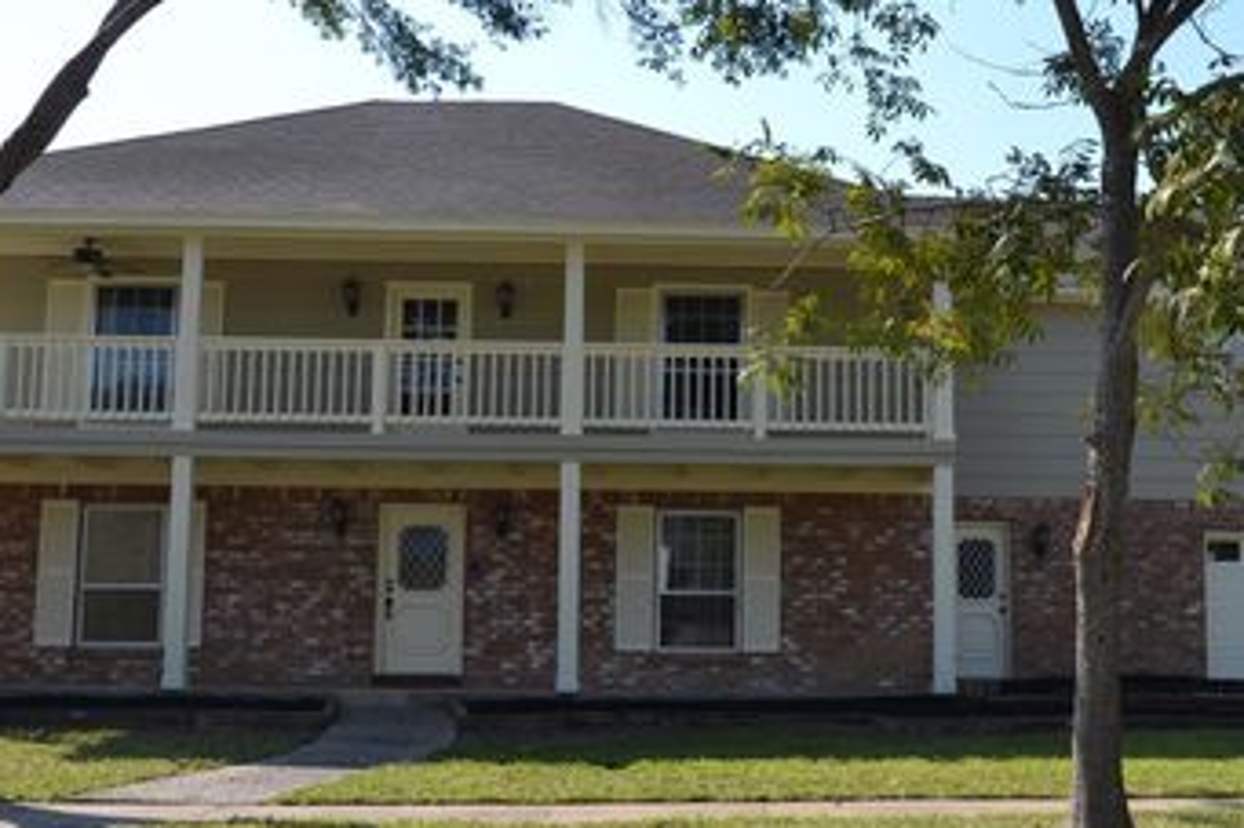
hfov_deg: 44.2
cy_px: 487
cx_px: 766
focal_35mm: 44
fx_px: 1520
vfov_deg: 30.4
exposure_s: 1/200
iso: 100
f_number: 7.1
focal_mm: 20
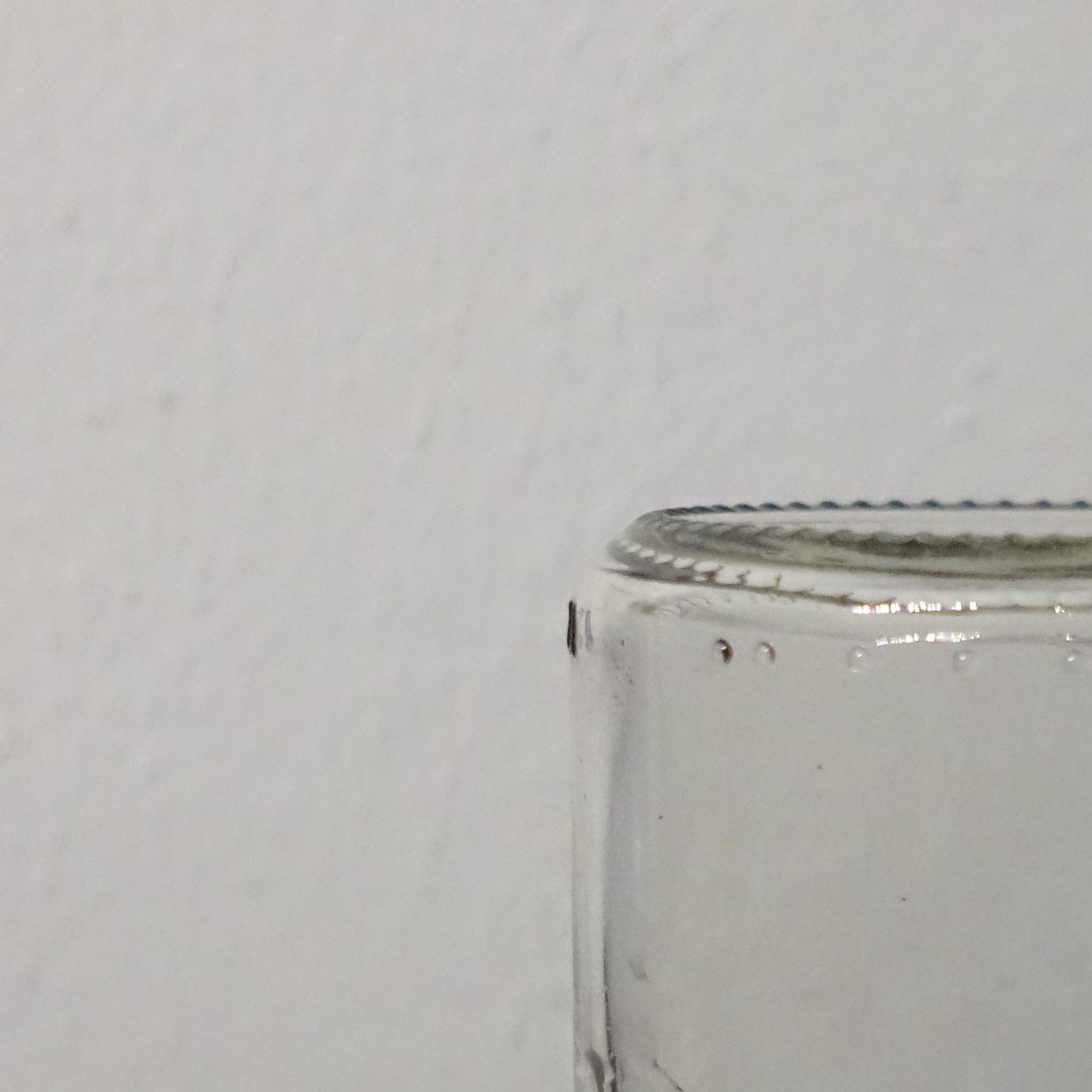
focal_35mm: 141
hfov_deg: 12.3
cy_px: 1006
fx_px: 5032
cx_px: 1055
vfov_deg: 12.3
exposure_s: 1/800
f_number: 2.8
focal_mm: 21.79
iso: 3200
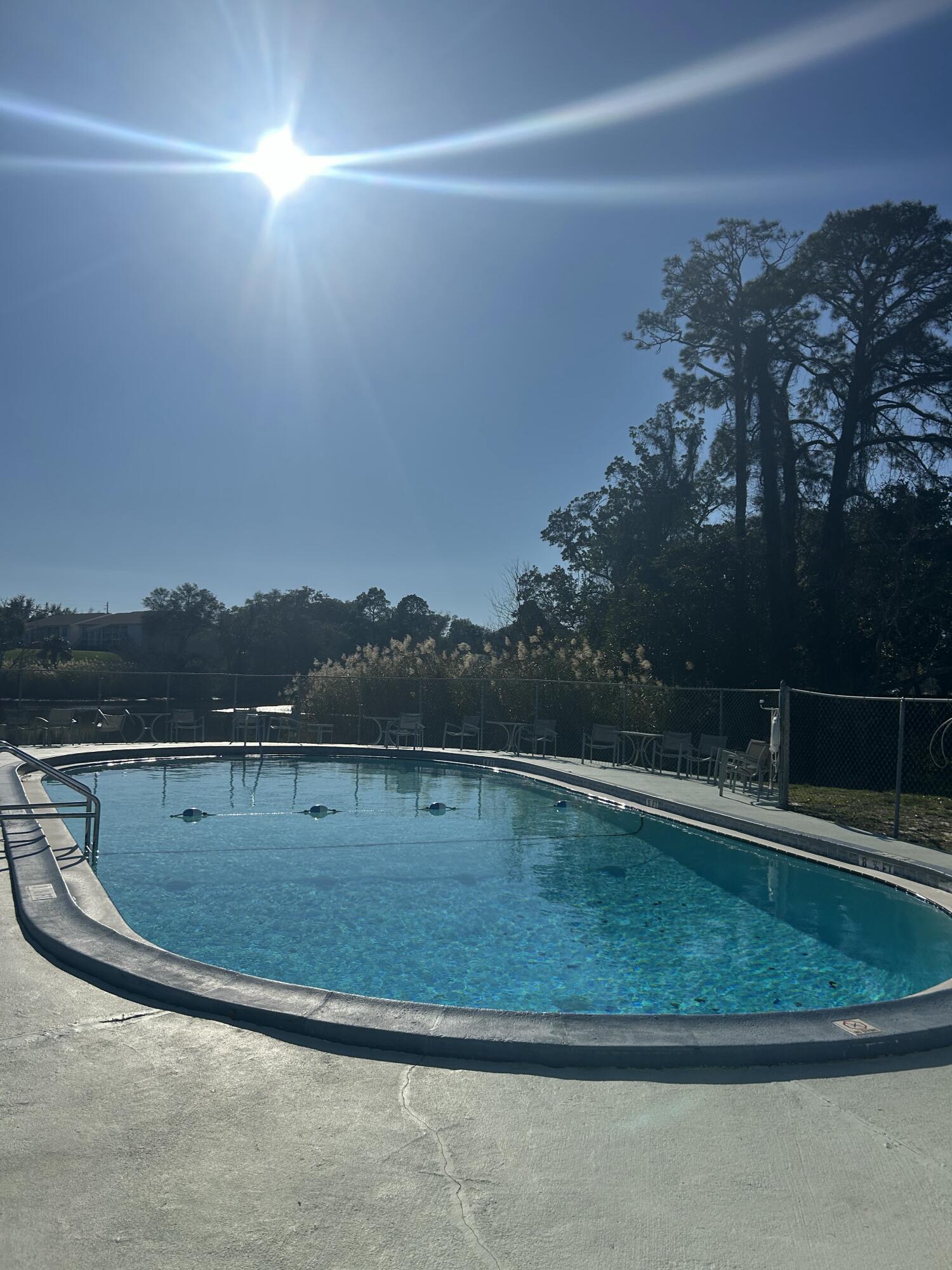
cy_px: 635
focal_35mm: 26
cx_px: 476
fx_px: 953
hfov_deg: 53.1
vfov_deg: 67.3
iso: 50
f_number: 1.5
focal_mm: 5.7
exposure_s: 1/16393
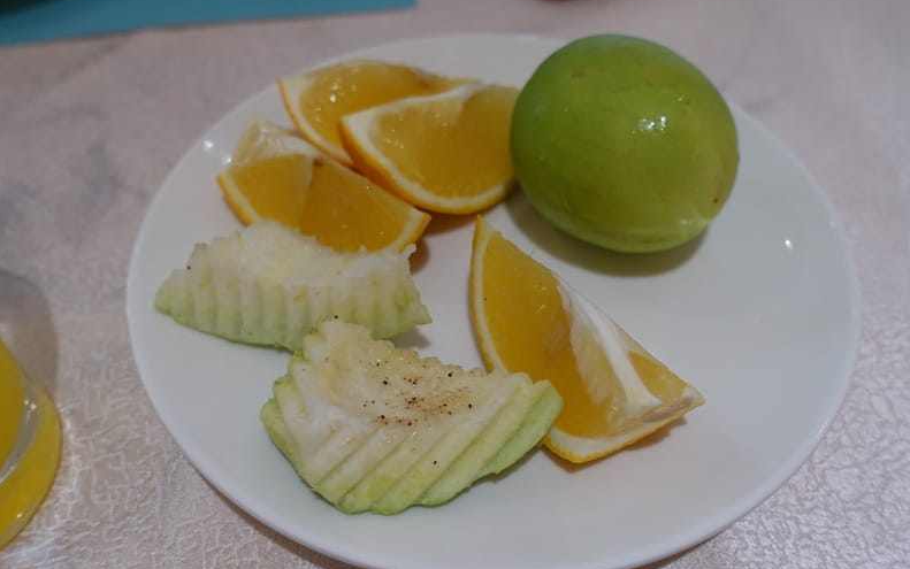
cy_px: 271
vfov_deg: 37.3
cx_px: 459
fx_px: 844
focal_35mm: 34
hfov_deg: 56.7
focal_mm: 12.2
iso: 500
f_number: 2.8
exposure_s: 1/40
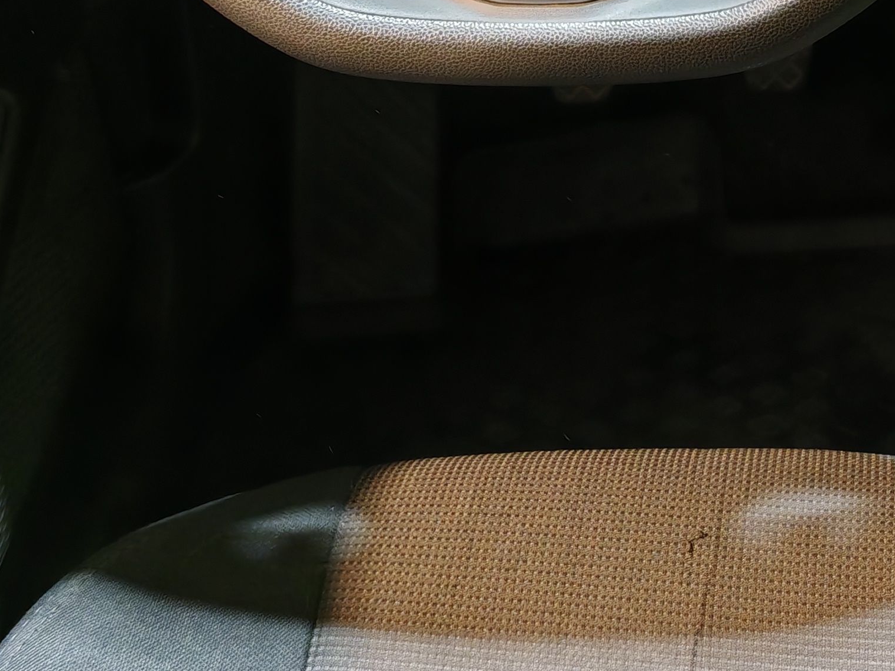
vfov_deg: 18.6
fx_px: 1887
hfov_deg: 26.0
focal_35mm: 73
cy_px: -226
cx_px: 774
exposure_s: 1/33
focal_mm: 6.83
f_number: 1.4
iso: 125
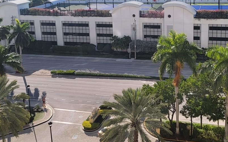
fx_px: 311
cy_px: 35
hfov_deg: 40.2
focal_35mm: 50
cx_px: 132
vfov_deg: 25.5
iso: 16
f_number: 1.8
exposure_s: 1/1215
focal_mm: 6.7
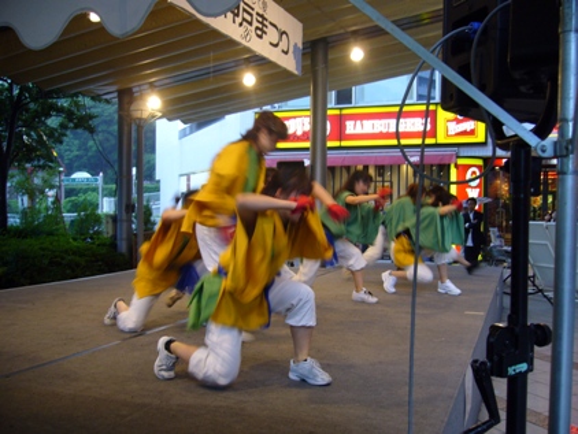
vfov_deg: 40.7
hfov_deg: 52.6
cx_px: 289
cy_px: 217
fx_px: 585
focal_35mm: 35
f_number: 2.8
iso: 100
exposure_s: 1/20
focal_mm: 5.8
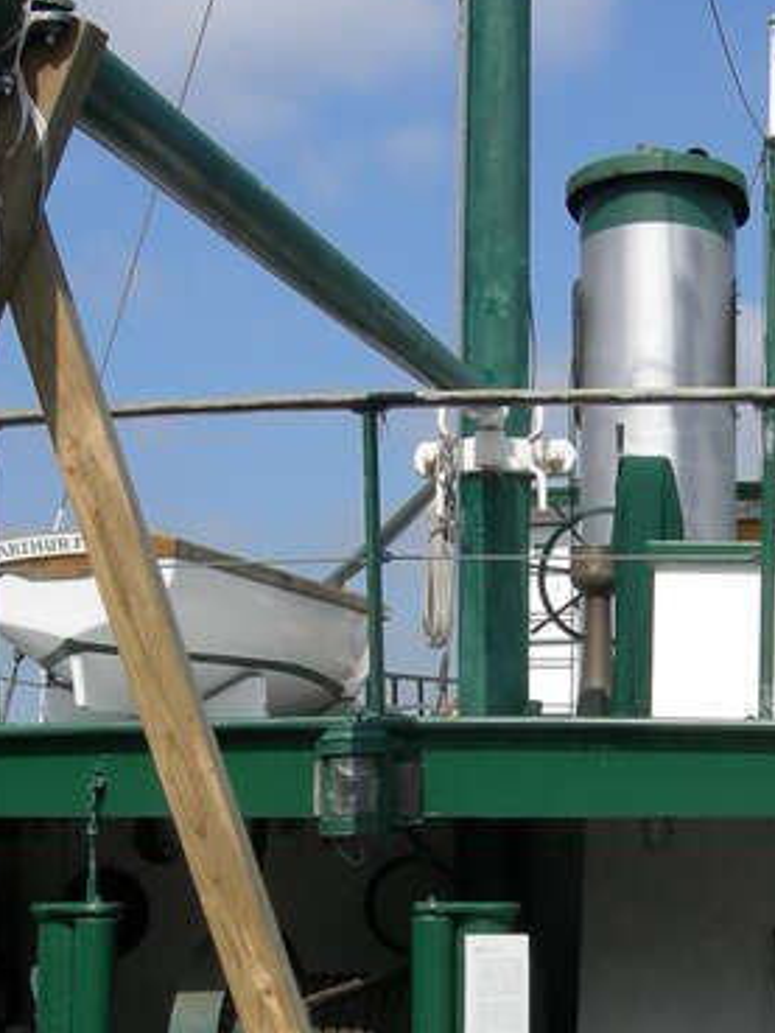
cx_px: 644
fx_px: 2327
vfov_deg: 24.6
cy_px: 812
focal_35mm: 78
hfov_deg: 18.7
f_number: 6.8
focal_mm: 7.5
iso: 64
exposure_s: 1/286
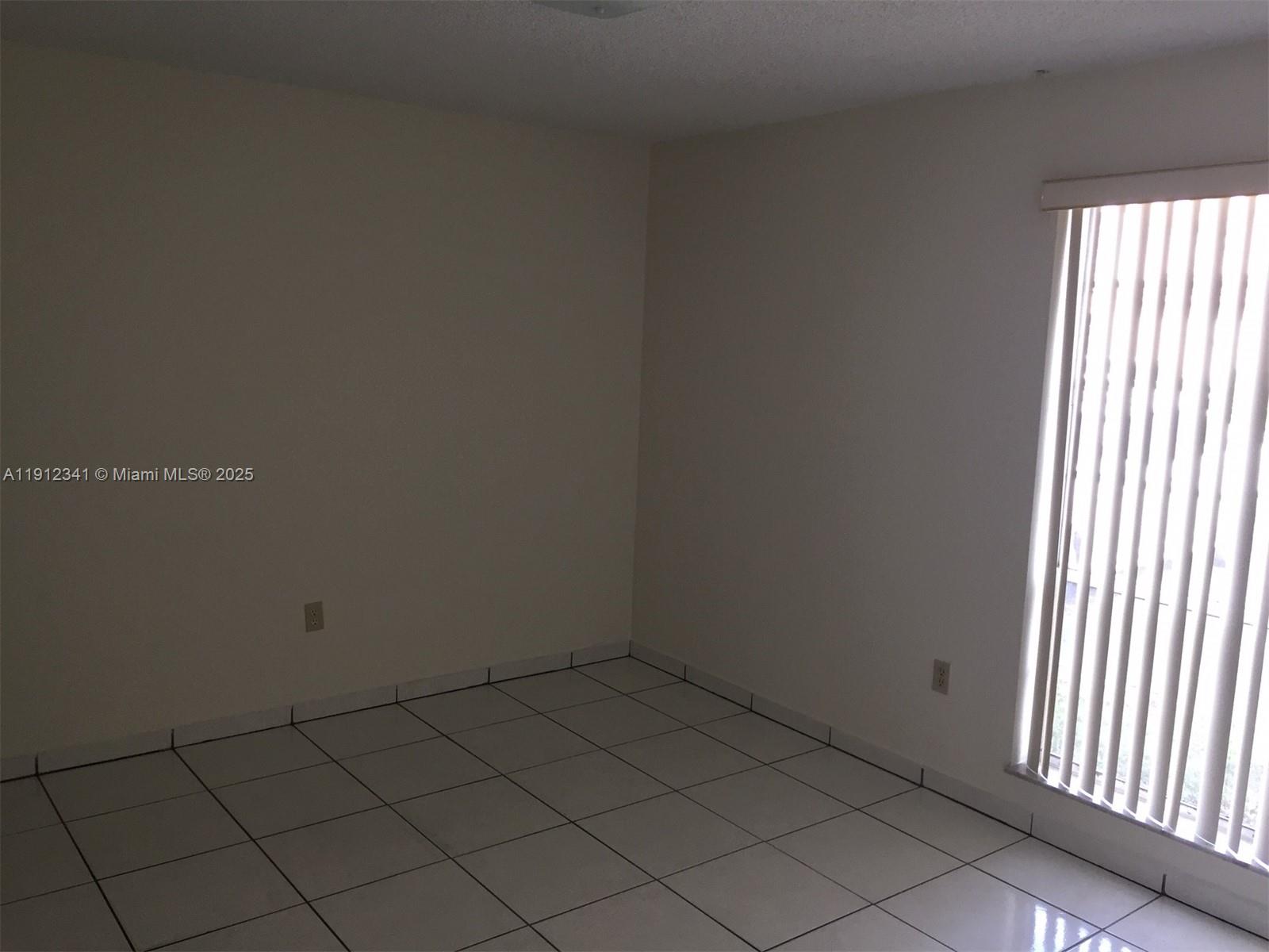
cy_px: 476
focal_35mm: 29
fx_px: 1063
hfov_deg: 61.7
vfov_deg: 48.2
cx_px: 634
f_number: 2.2
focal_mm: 4.15
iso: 40
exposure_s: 1/30
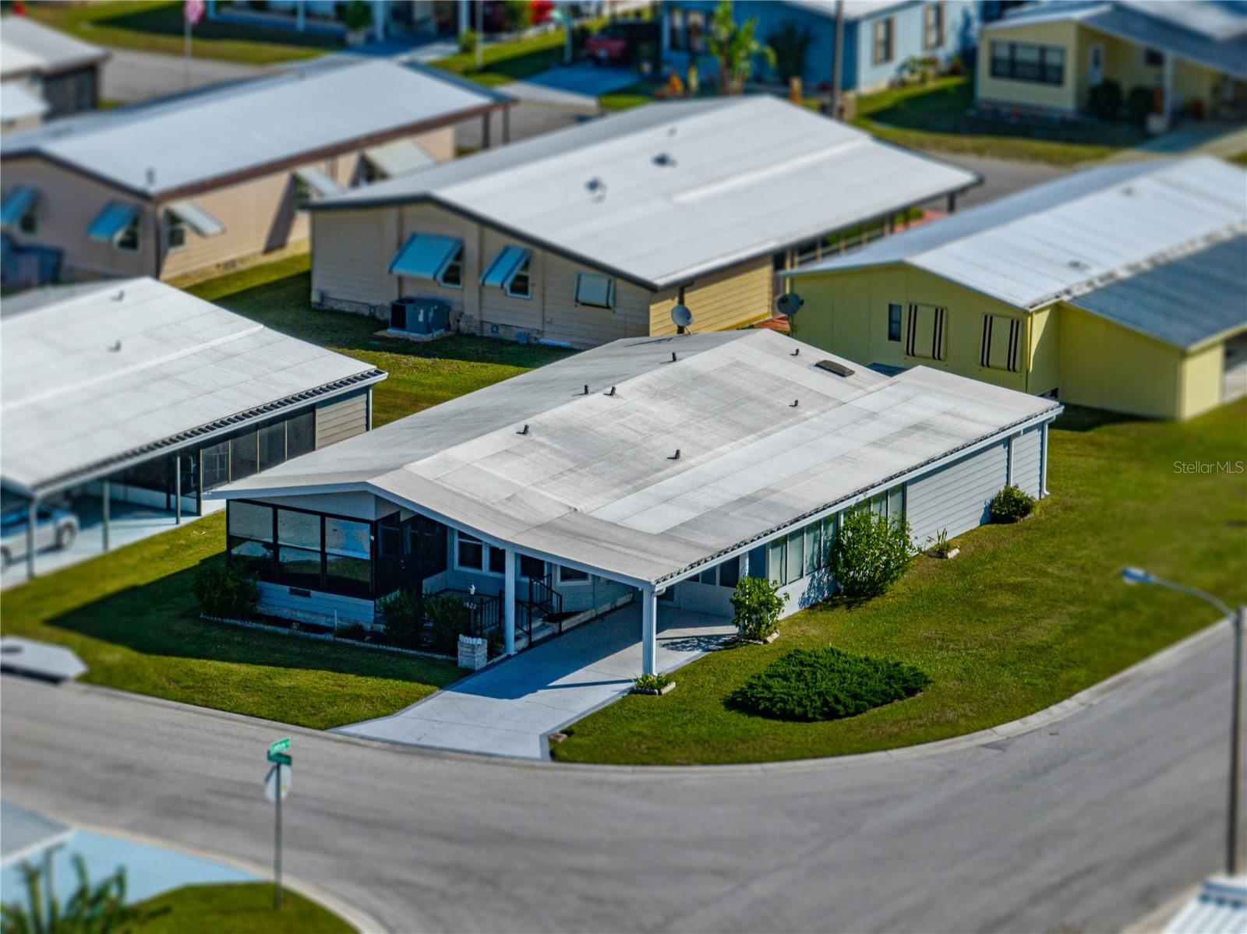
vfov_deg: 9.2
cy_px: 467
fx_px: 5798
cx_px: 624
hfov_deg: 12.3
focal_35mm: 161
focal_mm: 29.85
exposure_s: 1/500
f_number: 4.4
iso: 100
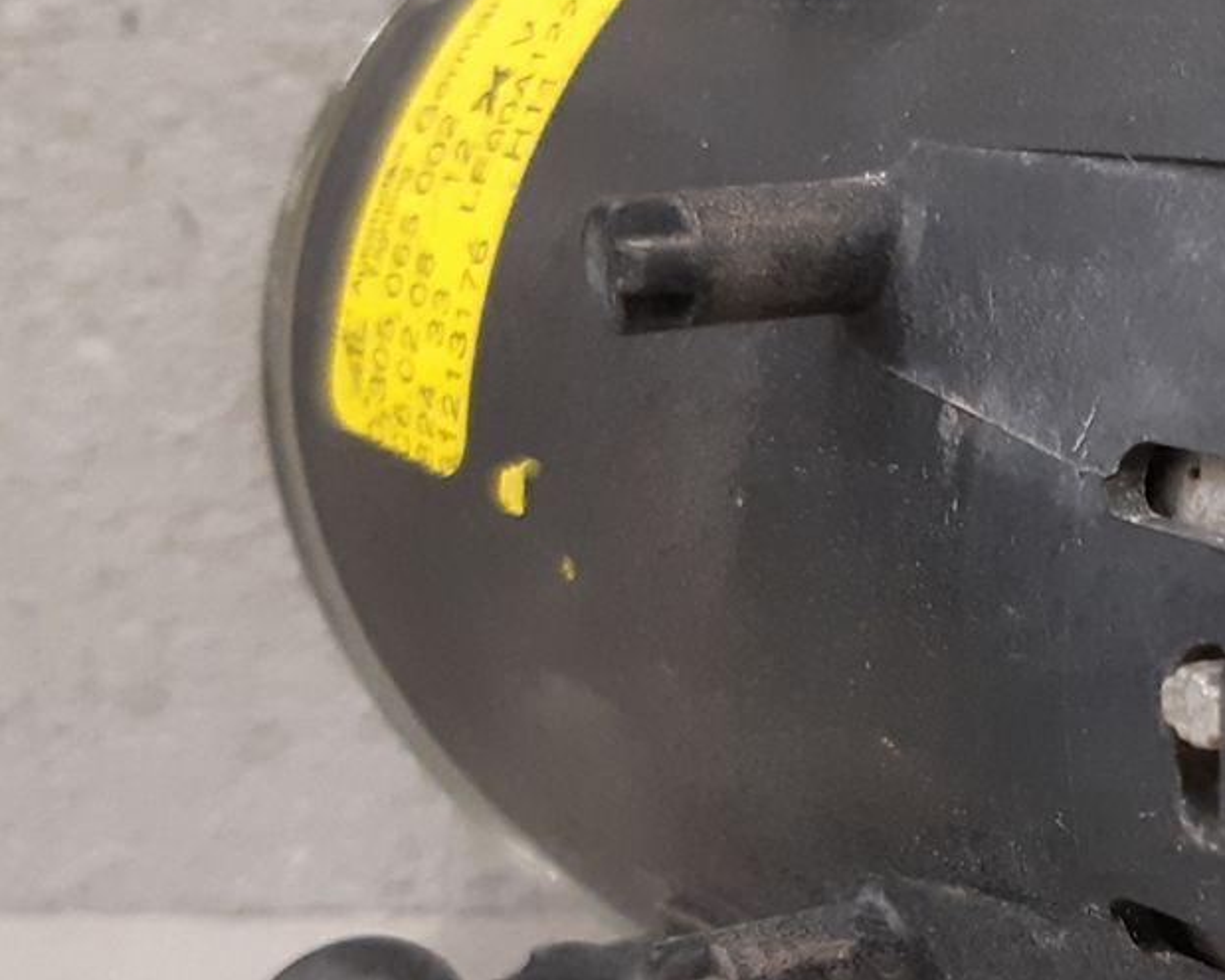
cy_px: 634
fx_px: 3045
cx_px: 1265
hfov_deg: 21.8
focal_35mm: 84
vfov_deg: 18.2
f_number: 1.7
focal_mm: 3.93
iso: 250
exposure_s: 1/50
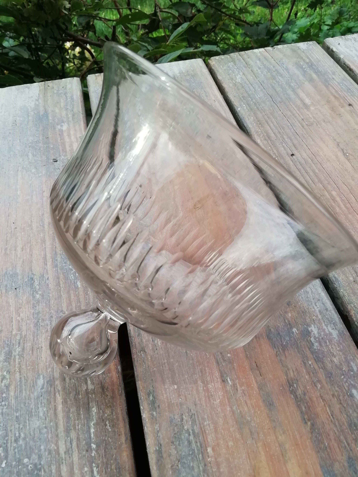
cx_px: 179
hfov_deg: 48.2
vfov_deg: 61.7
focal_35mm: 29
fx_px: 400
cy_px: 238
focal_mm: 3.21
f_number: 2.2
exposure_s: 1/146
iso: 50
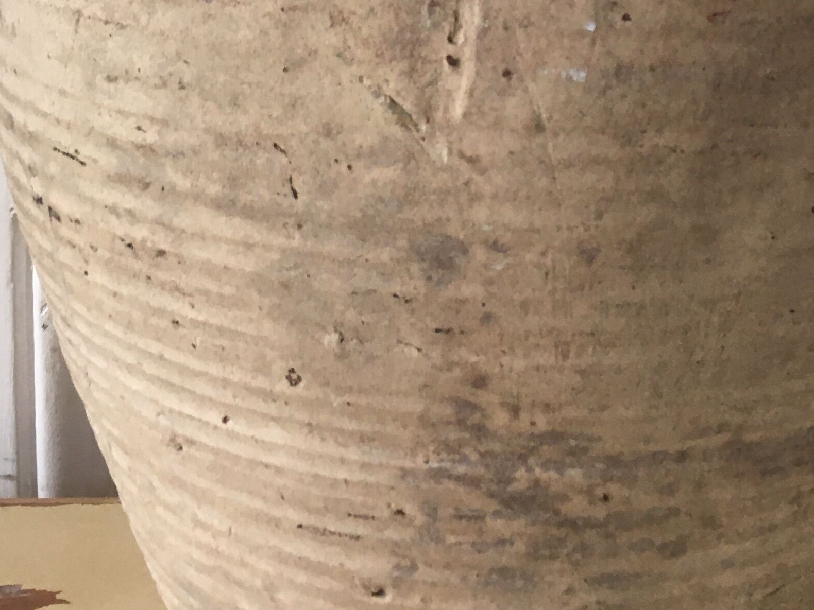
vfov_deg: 18.9
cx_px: 504
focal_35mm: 74
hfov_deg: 26.3
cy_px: -95
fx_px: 1740
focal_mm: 4.15
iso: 50
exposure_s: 1/33
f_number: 2.2
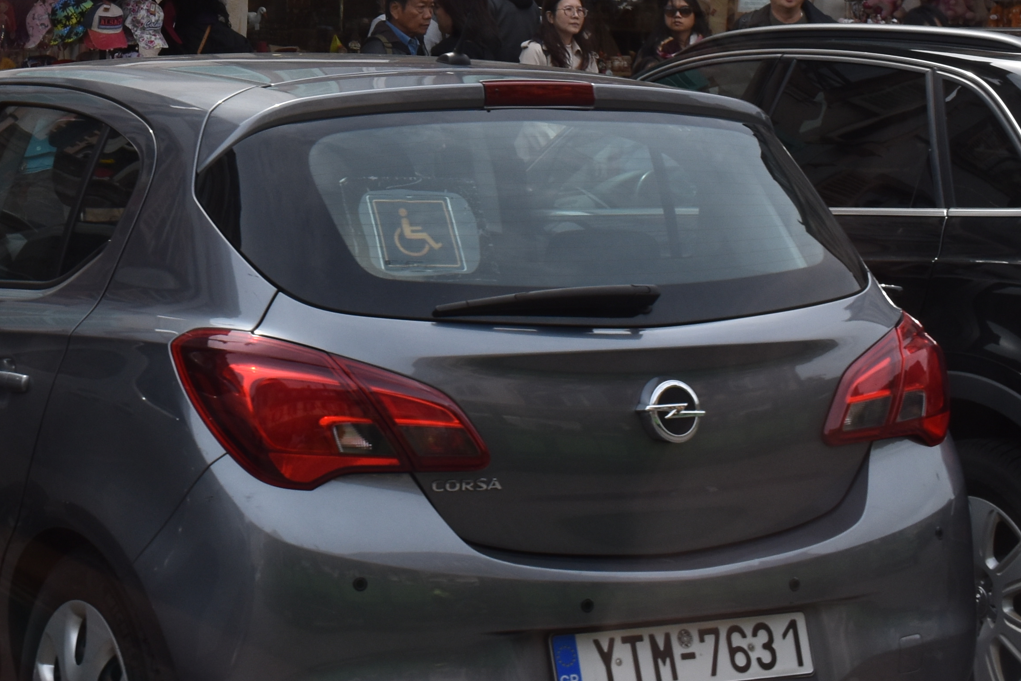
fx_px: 2666
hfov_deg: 21.1
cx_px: 66
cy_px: -204
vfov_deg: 14.0
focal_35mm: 94
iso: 200
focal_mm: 24
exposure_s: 1/400
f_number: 10
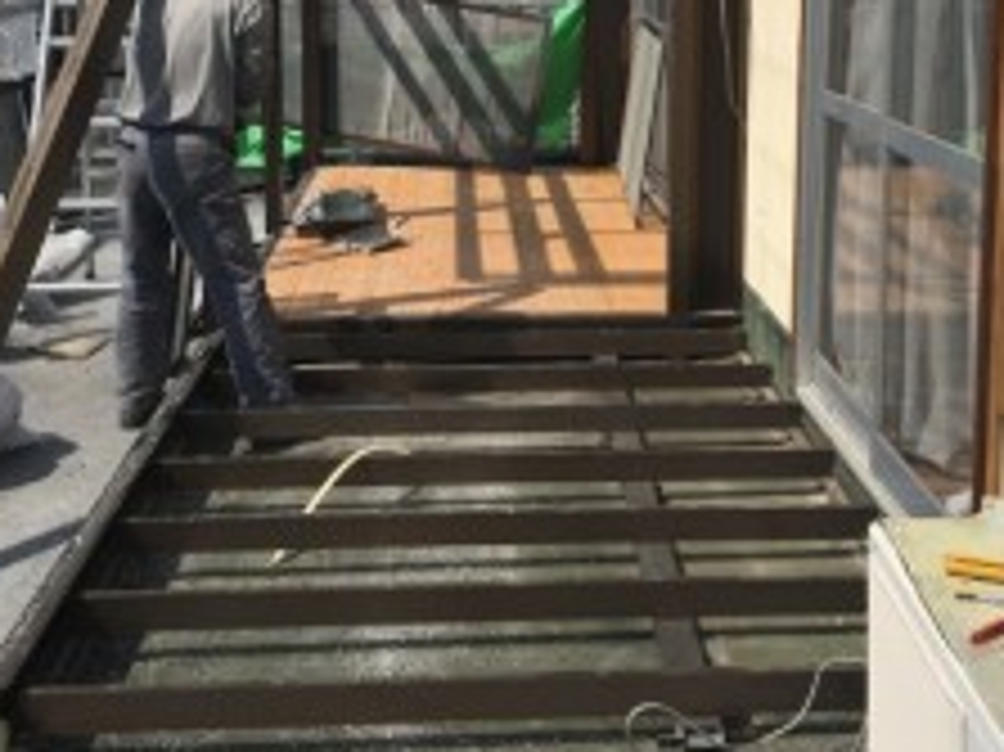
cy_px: 133
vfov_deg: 25.6
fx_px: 1623
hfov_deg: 34.3
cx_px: 585
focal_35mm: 56
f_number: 2.2
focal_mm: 4.15
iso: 25
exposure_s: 1/3846
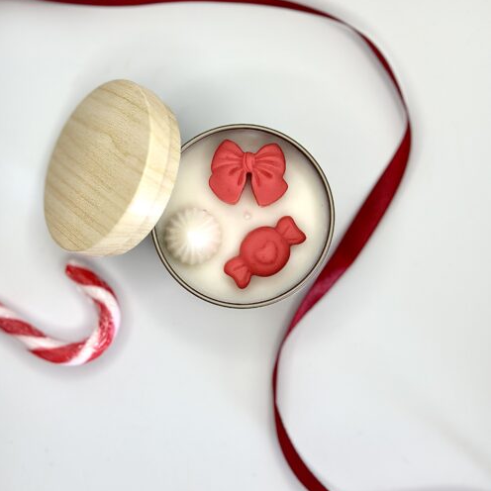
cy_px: 213
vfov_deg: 30.0
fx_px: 915
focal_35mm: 57
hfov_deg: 30.0
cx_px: 245
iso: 64
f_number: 1.78
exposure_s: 1/144
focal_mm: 6.86
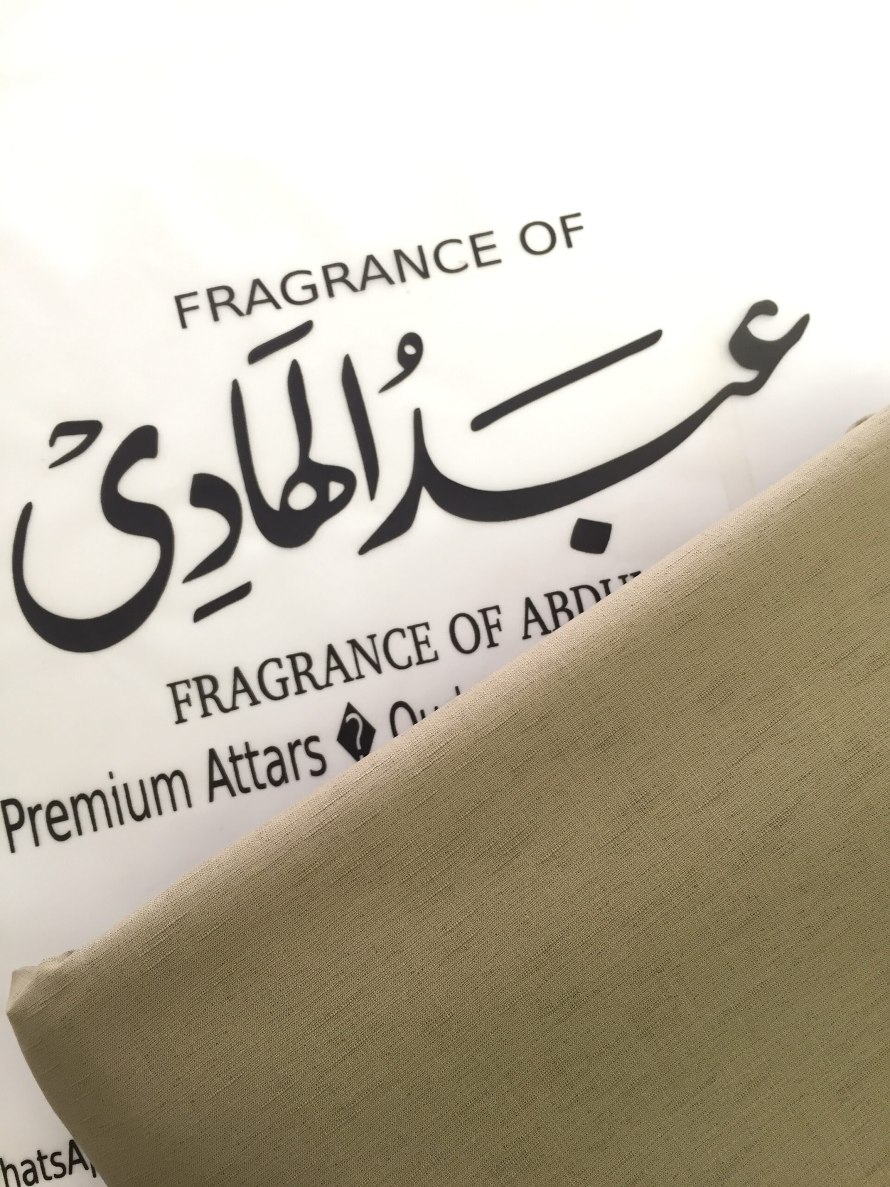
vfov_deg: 61.7
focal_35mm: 29
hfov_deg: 48.2
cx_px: 445
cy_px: 594
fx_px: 994
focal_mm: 4.15
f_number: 2.2
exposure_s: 1/33
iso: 80
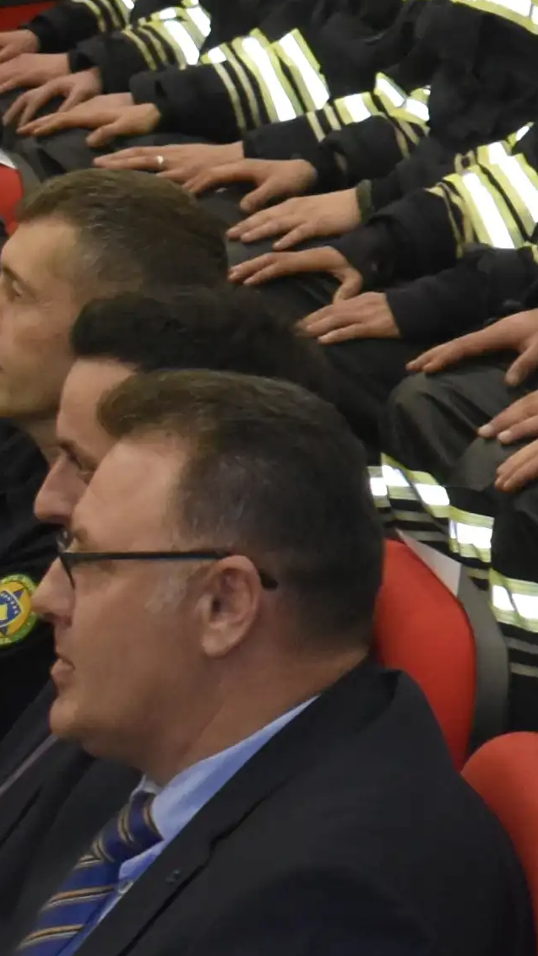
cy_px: 307
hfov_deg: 6.3
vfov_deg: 12.3
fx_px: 4434
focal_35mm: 175
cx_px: 1660
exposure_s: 1/80
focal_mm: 21
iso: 1600
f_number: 3.8
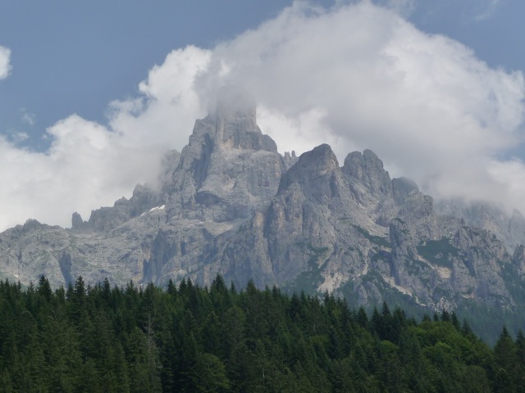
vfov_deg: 16.6
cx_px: 262
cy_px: 196
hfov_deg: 22.0
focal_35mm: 89
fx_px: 1350
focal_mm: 15.2
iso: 160
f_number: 4.7
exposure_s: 1/1300
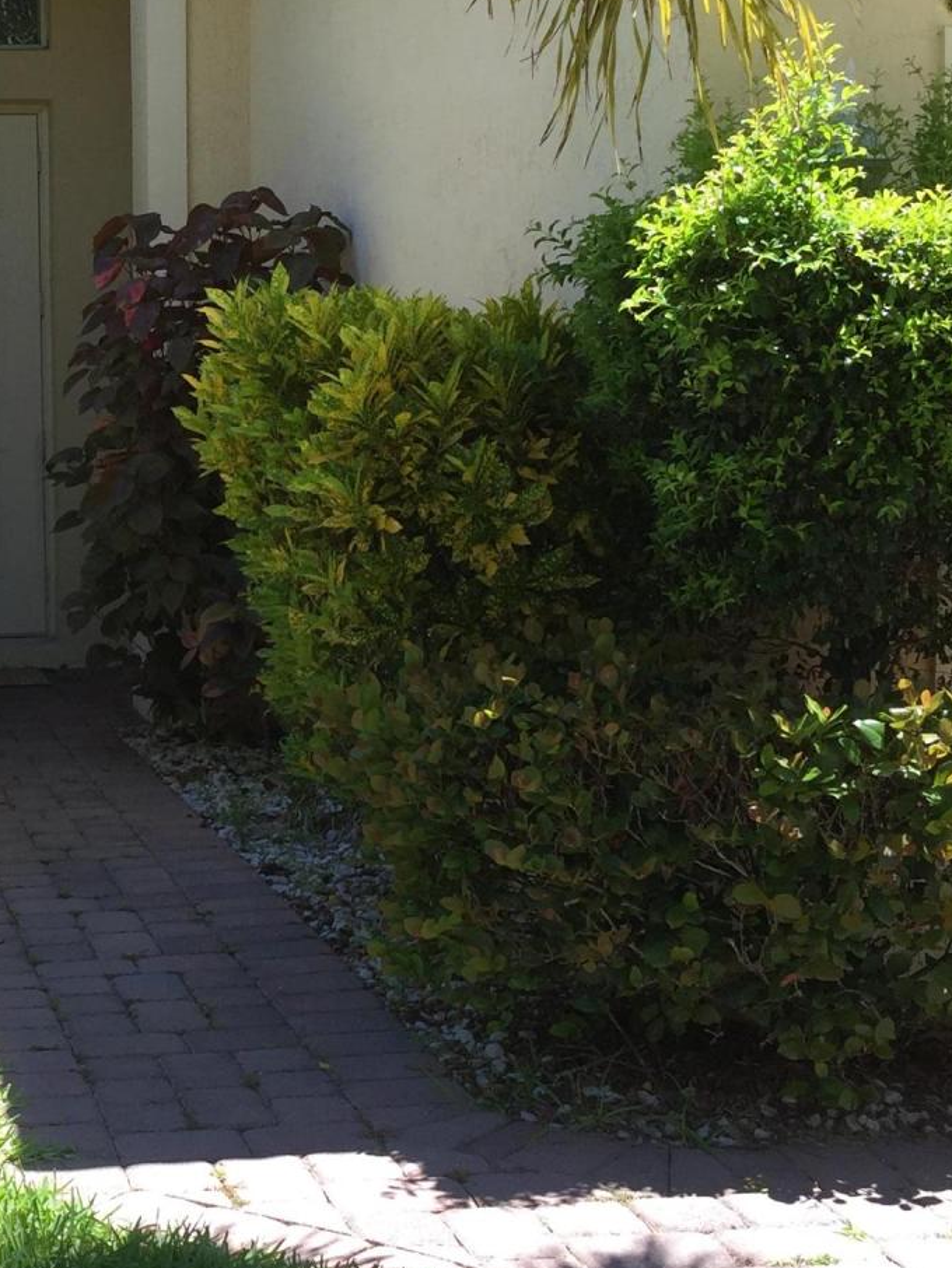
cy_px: 606
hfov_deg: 22.2
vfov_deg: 30.3
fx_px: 2346
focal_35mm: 64
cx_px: 35
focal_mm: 4.15
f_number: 2.2
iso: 32
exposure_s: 1/476
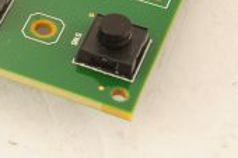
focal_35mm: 176
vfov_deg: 7.7
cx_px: -120
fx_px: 1162
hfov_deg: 11.2
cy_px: -40
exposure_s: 1/125
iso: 1600
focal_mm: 50
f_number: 14
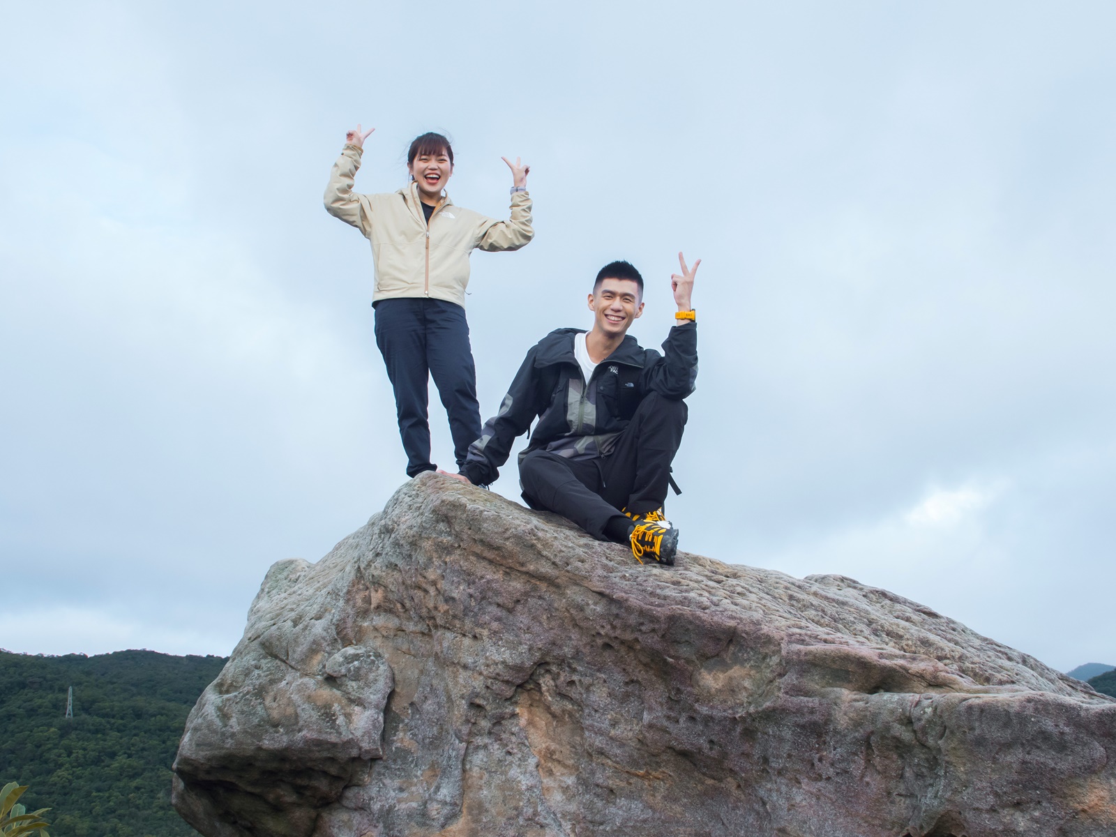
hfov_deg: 42.9
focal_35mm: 44
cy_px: 418
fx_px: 1419
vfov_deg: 32.9
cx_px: 558
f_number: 9
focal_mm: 22
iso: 800
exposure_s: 1/320
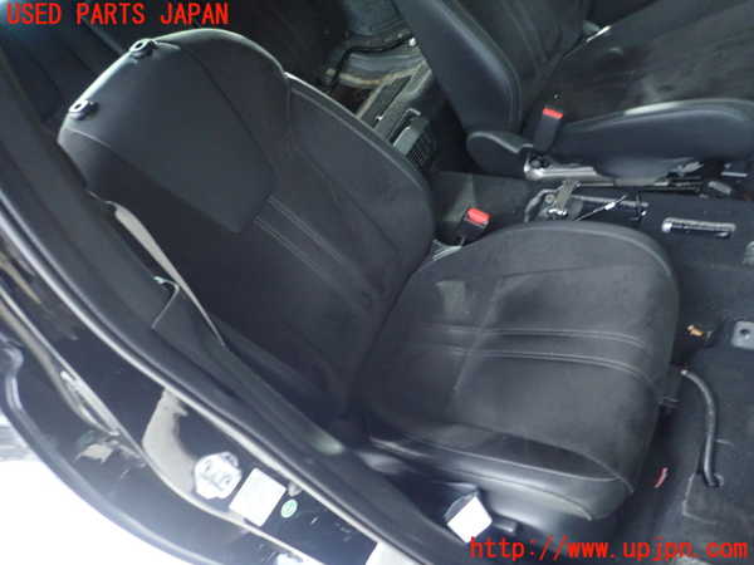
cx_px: 377
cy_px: 282
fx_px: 545
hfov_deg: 69.4
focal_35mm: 25
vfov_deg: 54.9
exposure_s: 1/15
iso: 800
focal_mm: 4.5
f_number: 2
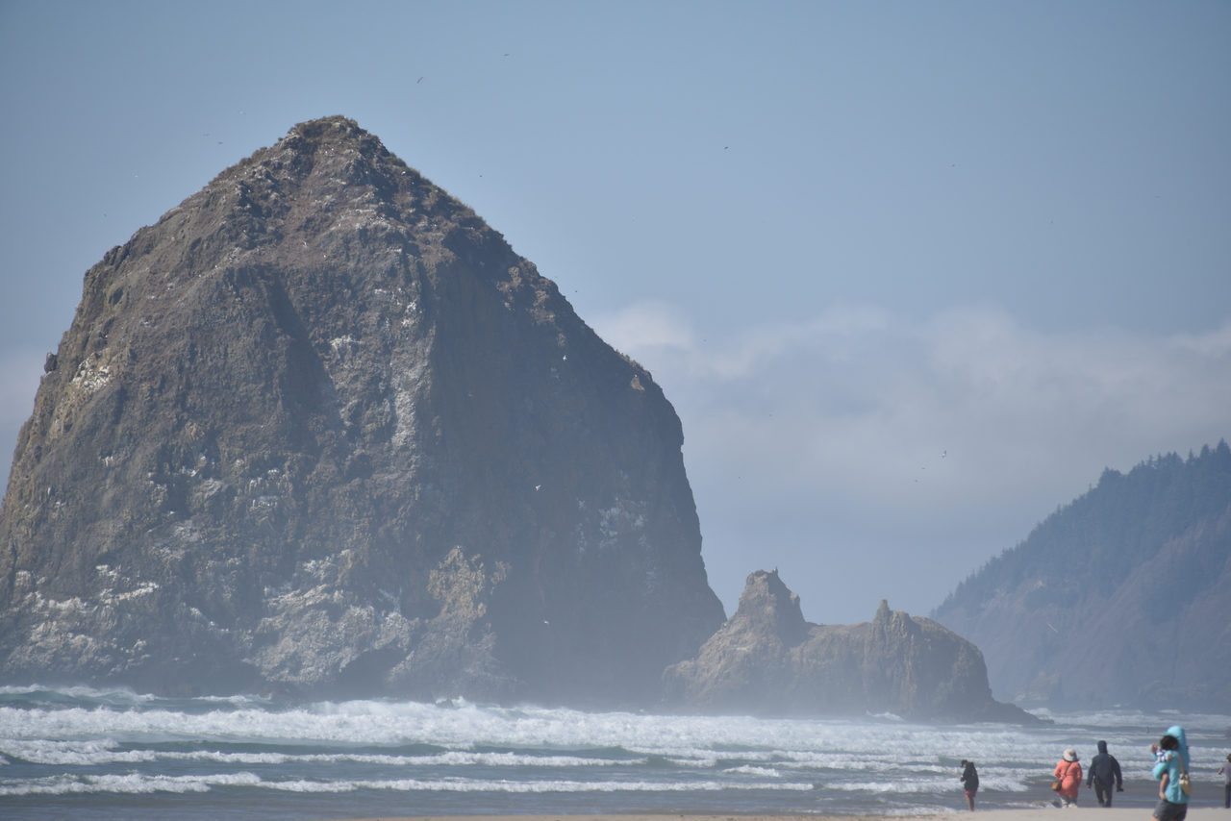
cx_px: 616
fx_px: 10260
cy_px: 410
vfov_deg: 4.6
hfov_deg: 6.9
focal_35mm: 300
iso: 100
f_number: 7.1
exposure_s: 1/640
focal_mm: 300
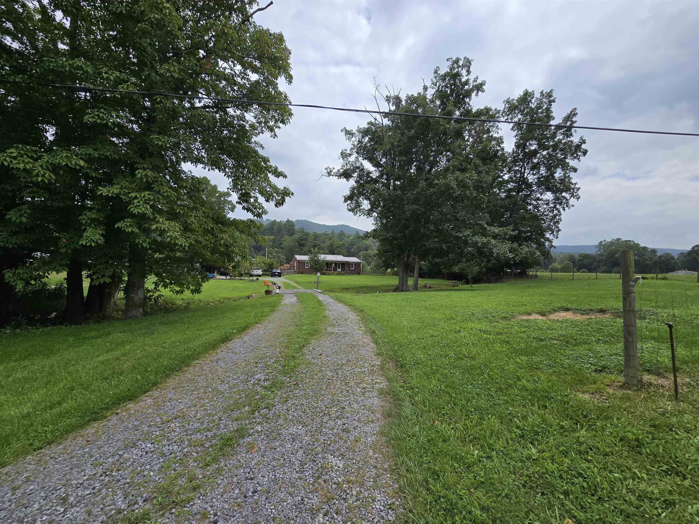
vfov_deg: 89.9
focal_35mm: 13
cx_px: 350
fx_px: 263
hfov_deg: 106.2
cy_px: 262
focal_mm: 2.2
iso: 50
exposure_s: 1/3185
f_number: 2.2
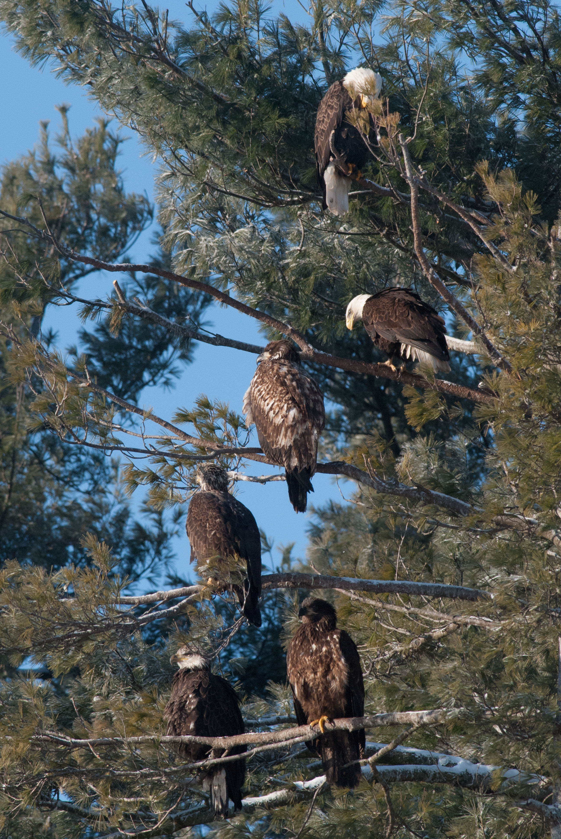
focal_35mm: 630
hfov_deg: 2.2
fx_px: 14683
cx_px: 280
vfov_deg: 3.3
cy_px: 420
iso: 500
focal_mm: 420
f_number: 10
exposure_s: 1/640
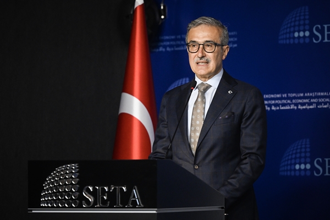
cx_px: 165
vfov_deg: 6.3
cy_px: 110
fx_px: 1989
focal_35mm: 217
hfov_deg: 9.5
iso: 2000
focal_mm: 145
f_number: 2.8
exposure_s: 1/160
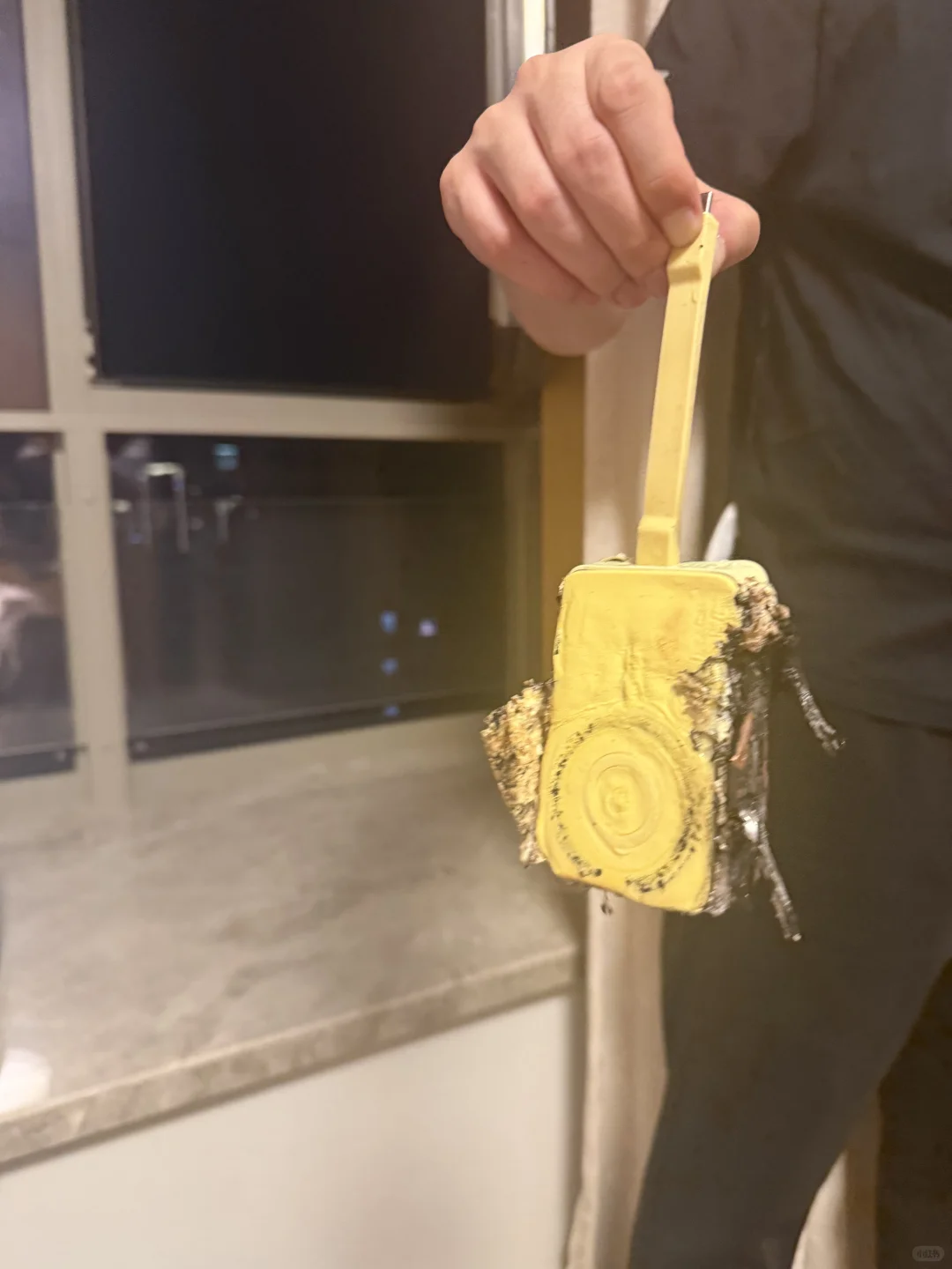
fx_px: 880
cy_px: 634
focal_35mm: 24
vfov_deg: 71.6
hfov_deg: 56.8
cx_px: 476
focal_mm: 6.76
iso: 400
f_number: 1.78
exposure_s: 1/50
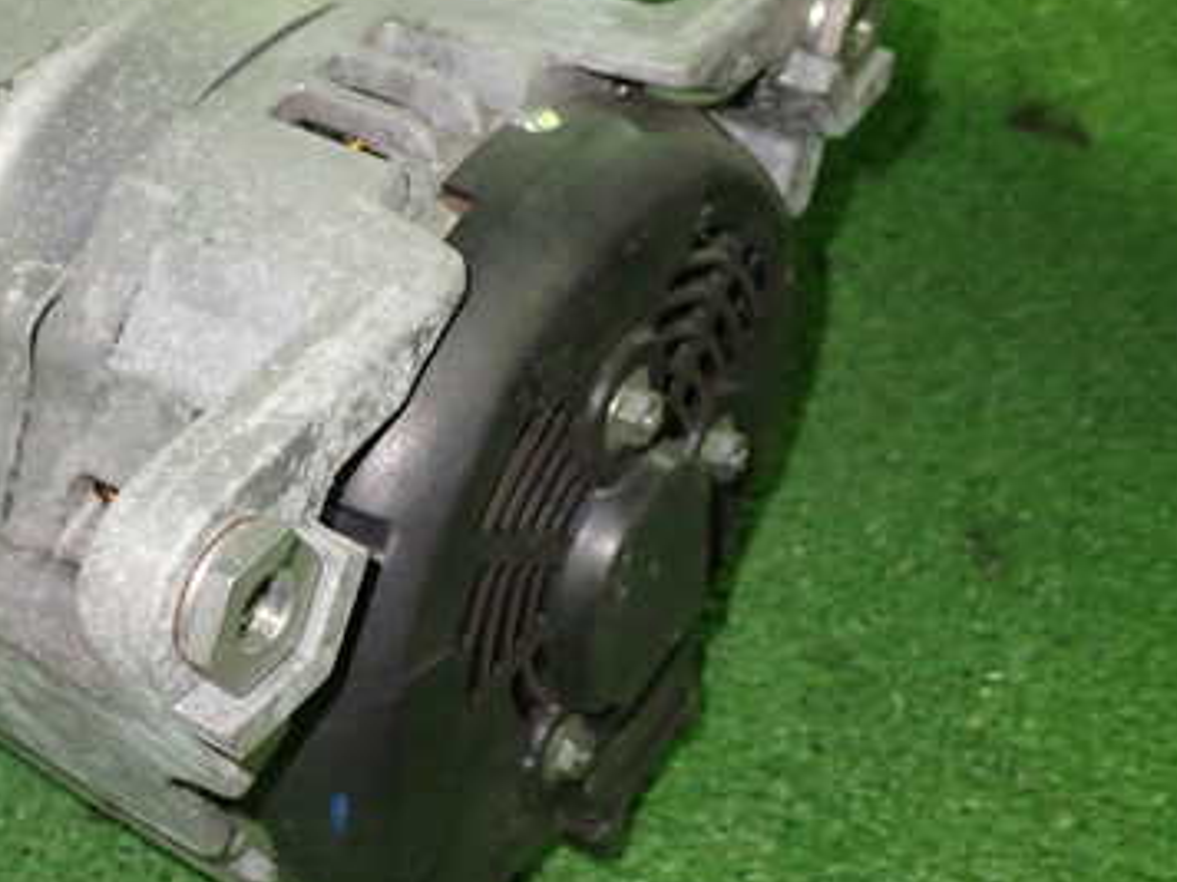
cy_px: 373
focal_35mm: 54
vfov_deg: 27.0
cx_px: 264
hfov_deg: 34.6
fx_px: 1836
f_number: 2.4
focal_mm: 5.79
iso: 800
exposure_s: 1/30
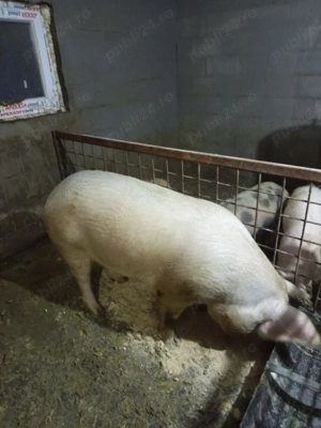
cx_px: 160
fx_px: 297
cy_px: 214
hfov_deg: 56.8
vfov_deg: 71.6
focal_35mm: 24
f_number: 1.7
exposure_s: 1/20
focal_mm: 5.24
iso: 2358
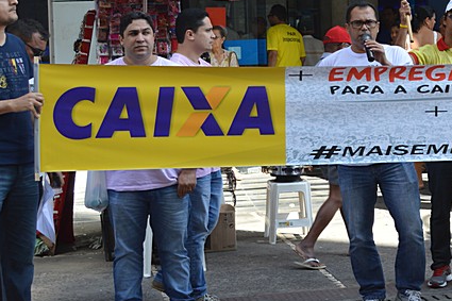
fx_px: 1180
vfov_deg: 14.4
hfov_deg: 21.3
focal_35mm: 94
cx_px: 391
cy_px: 56
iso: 125
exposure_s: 1/125
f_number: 5.6
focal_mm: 26
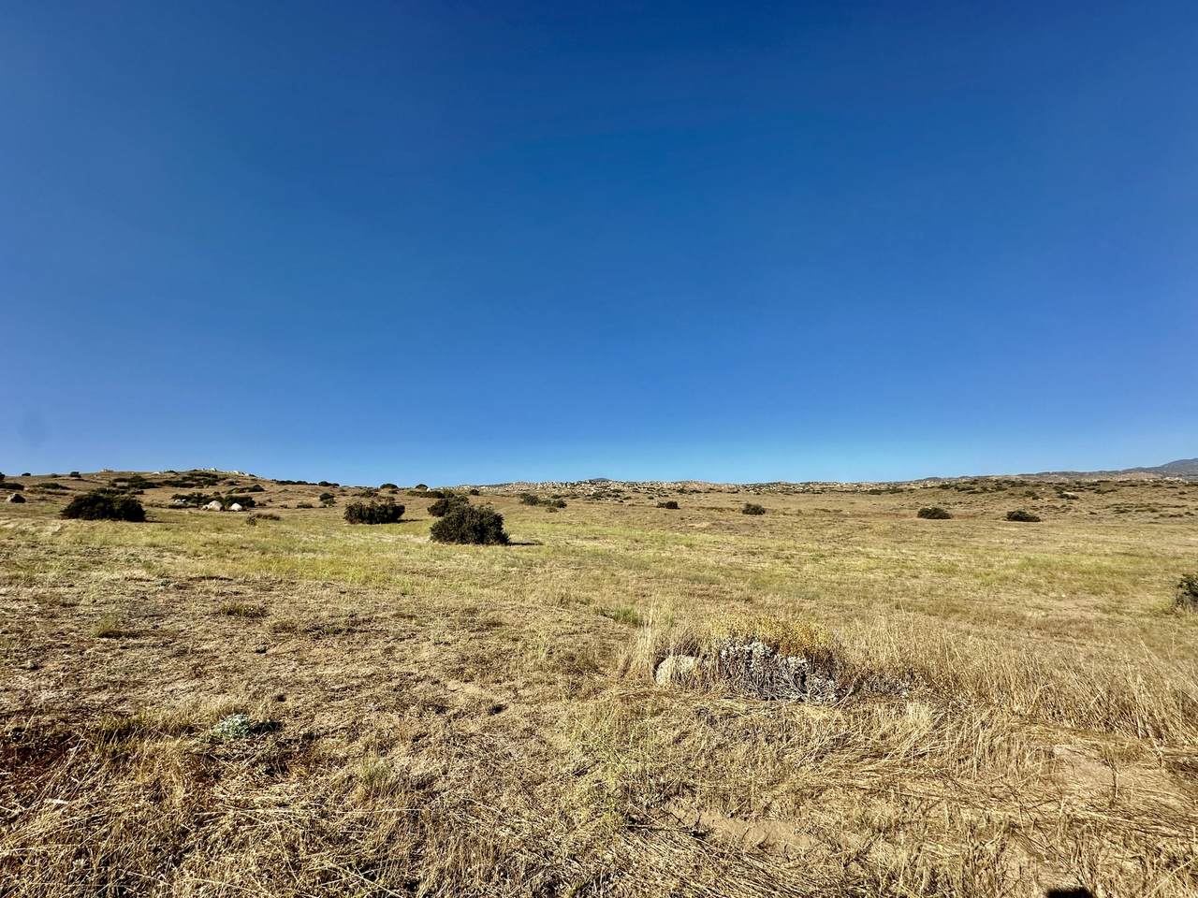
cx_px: 599
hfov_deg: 102.1
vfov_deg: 85.7
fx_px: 485
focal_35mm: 14
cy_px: 449
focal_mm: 2.22
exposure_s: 1/2564
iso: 50
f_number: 2.2
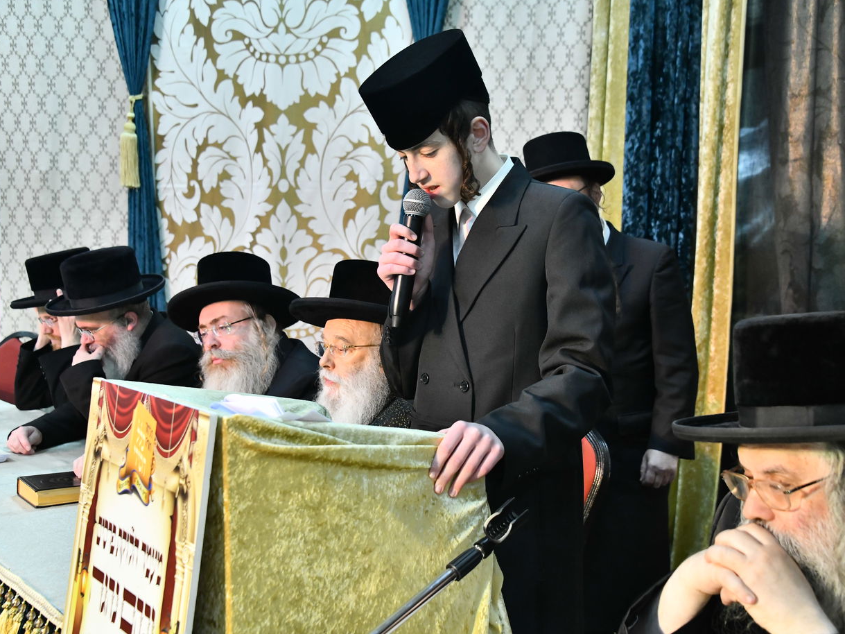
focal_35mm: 53
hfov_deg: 36.2
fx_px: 1294
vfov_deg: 27.5
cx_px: 443
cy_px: 314
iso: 2500
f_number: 5.6
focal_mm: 48
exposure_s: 1/160
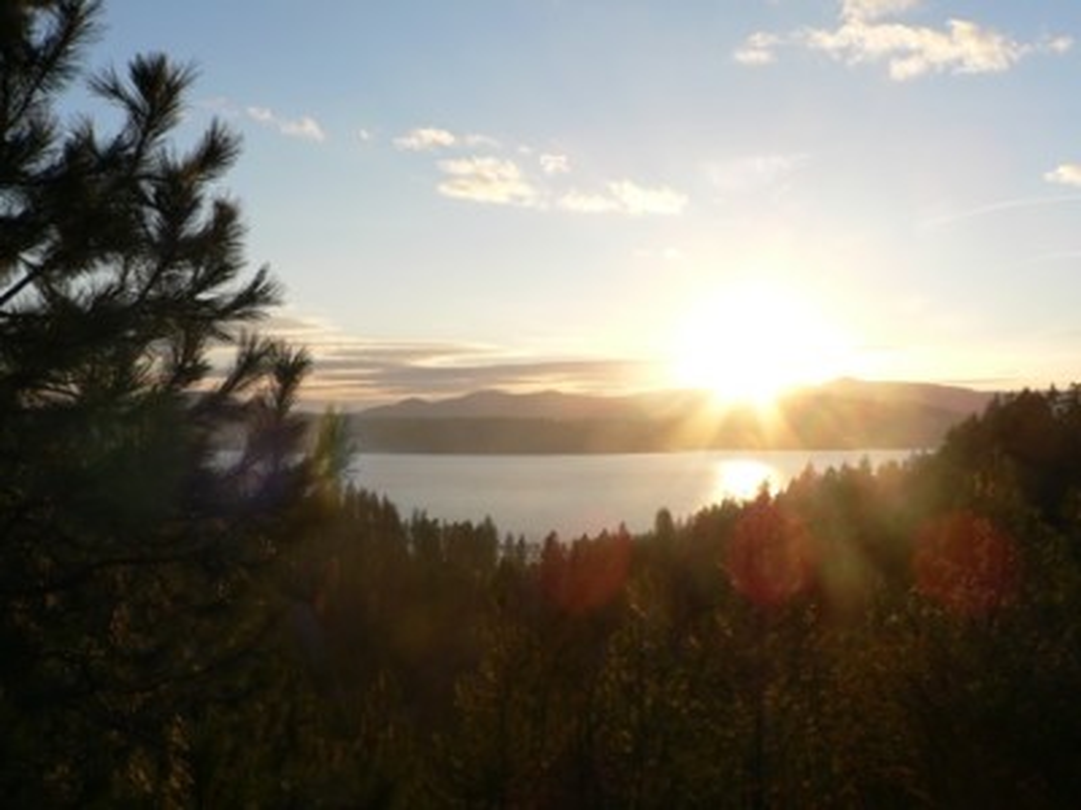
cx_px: 540
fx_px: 1124
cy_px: 405
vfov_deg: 39.7
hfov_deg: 51.4
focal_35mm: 36
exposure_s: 1/250
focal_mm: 6
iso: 100
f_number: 6.3
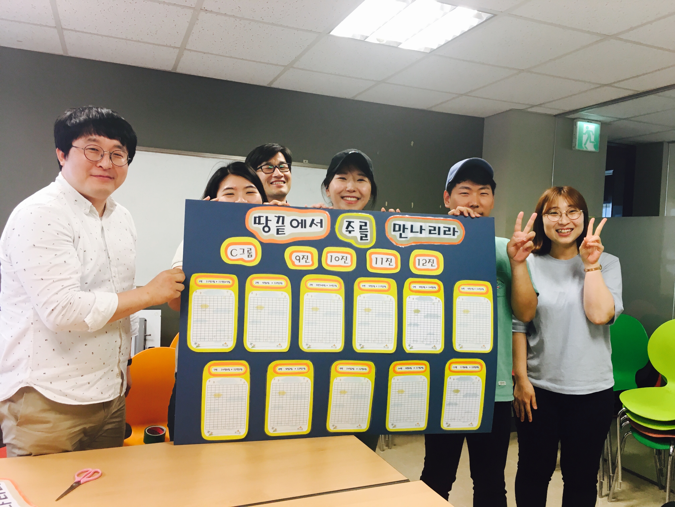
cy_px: 254
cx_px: 338
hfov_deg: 61.7
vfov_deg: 48.2
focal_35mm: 29
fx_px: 565
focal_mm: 4.15
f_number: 2.2
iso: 25
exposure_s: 1/30
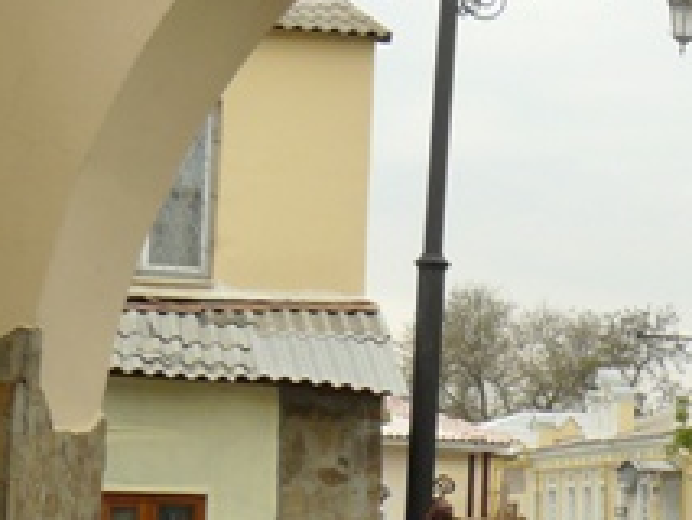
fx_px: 2160
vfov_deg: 13.7
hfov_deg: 17.5
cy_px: 384
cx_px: 776
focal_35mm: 108
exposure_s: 1/200
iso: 100
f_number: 4
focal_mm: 6
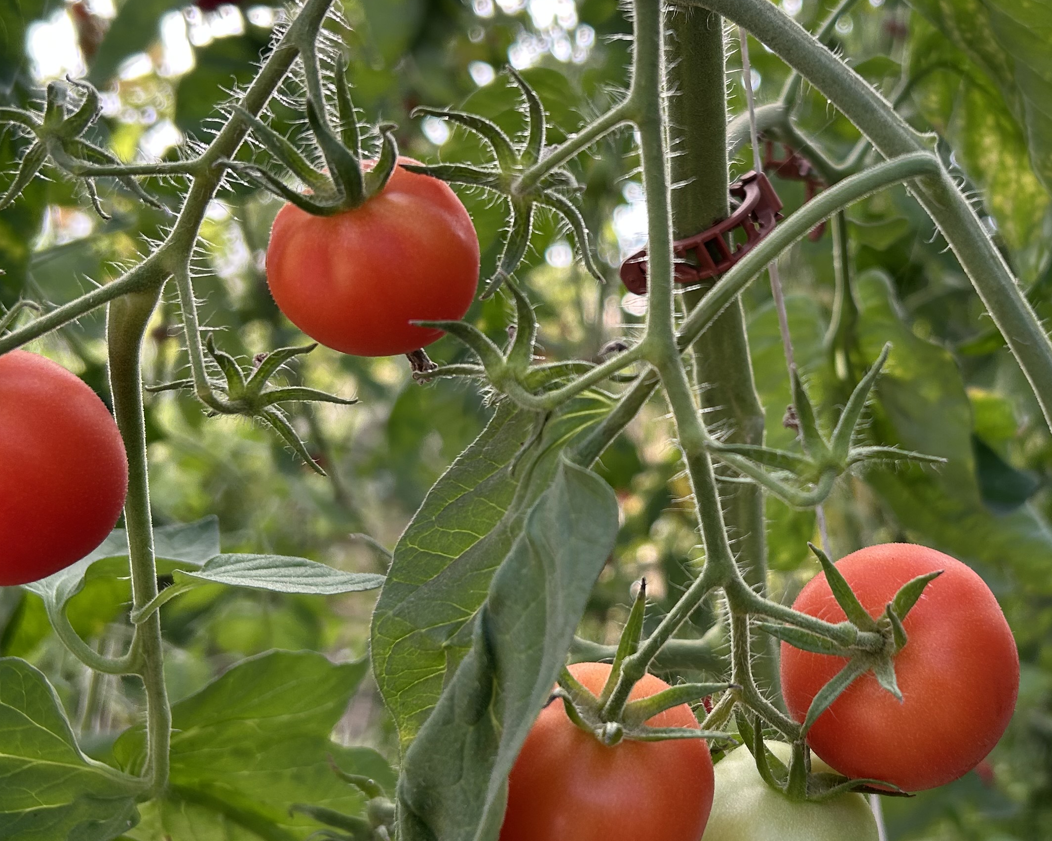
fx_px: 1494
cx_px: 806
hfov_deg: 37.7
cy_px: 352
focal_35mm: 48
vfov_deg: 31.4
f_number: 1.5
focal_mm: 5.7
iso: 40
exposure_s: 1/282
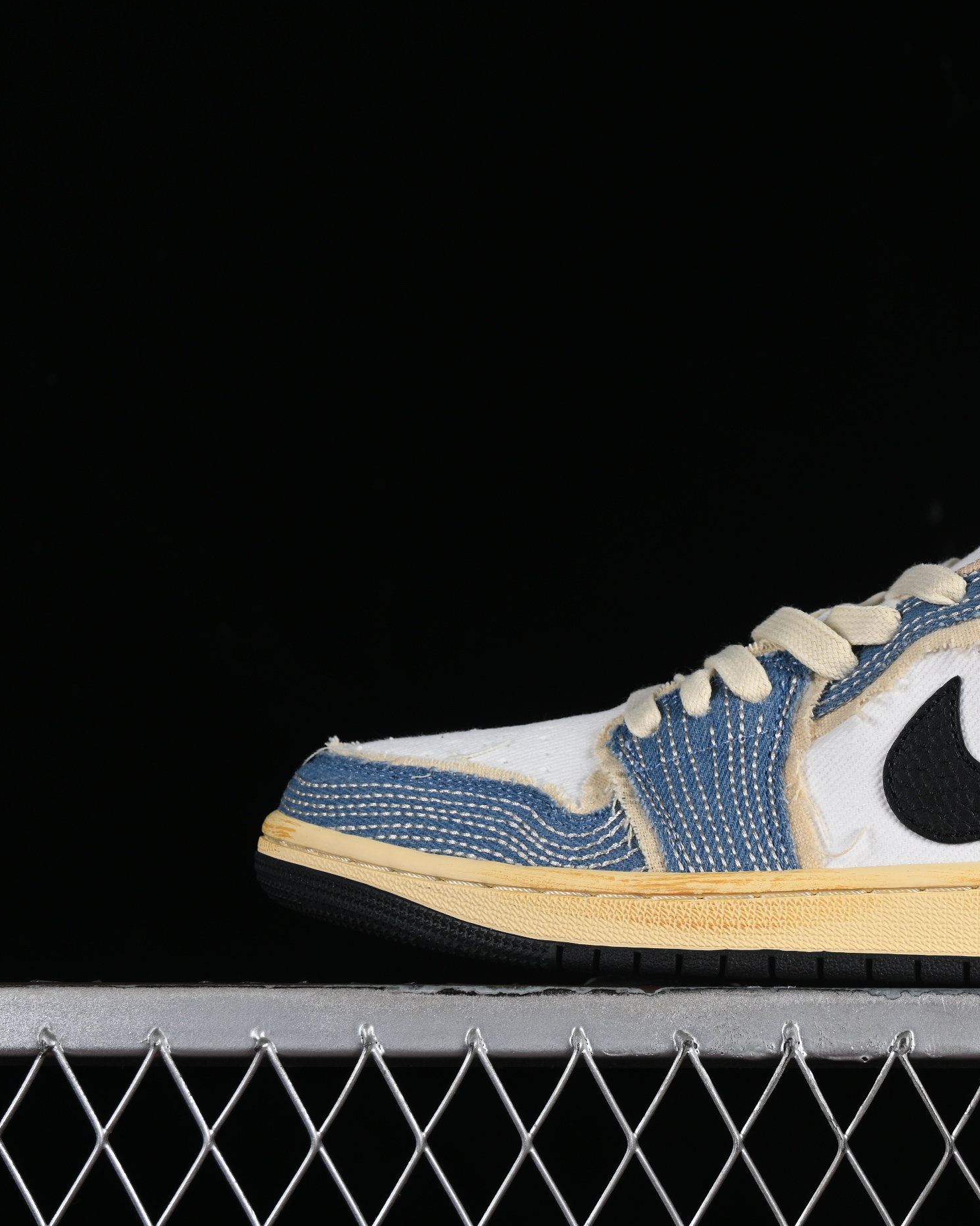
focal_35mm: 106
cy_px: 611
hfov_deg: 14.4
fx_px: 3843
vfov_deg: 18.1
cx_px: 899
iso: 160
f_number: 8
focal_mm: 50
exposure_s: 1/80
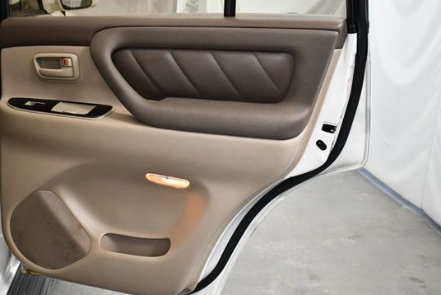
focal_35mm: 43
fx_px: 527
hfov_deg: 45.2
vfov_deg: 31.2
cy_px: 155
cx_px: 183
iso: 1600
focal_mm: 18
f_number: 3.5
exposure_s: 1/125
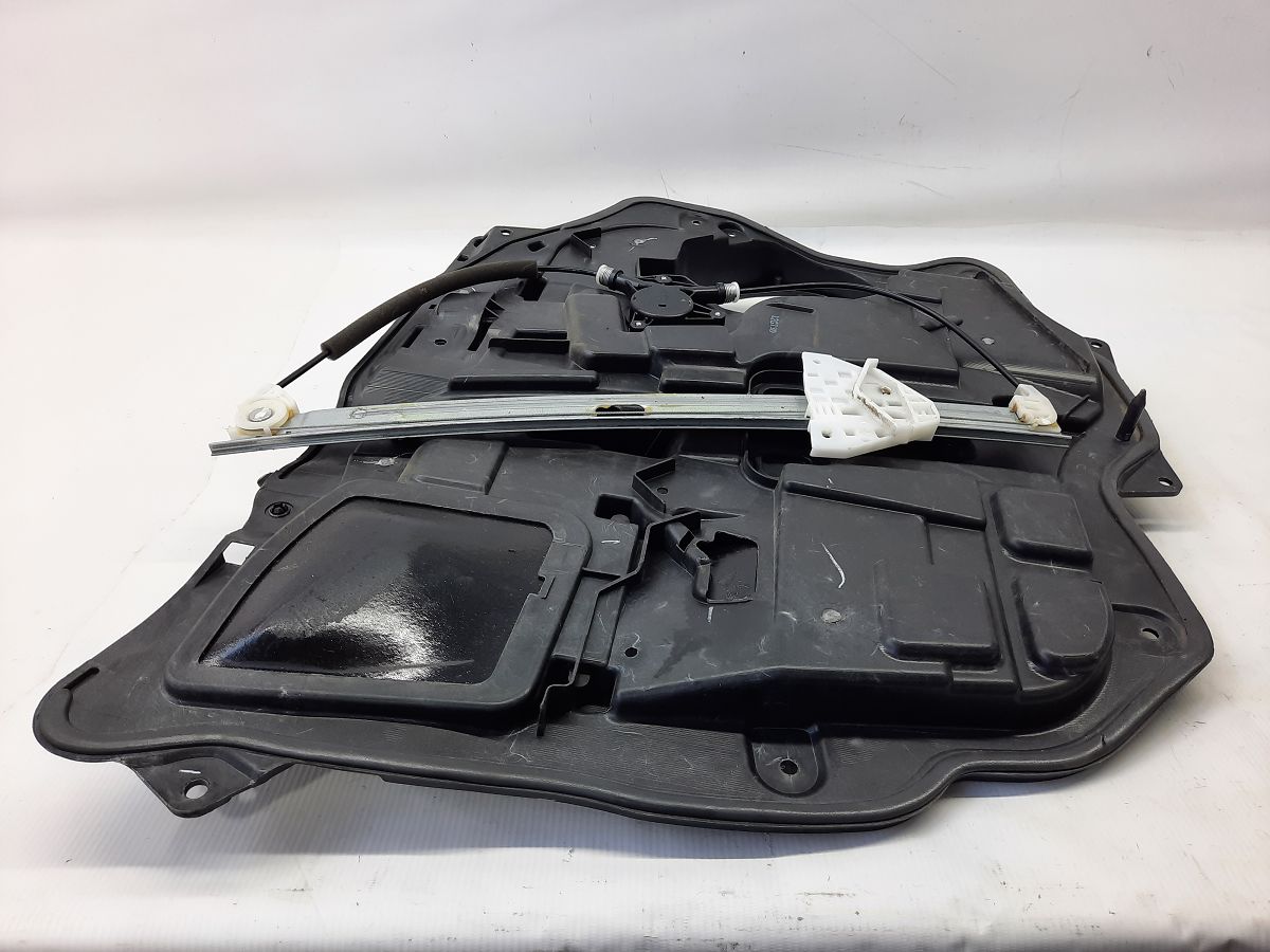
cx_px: 635
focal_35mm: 25
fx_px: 917
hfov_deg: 69.4
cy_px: 476
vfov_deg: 54.9
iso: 64
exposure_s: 1/50
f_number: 2
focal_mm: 4.6
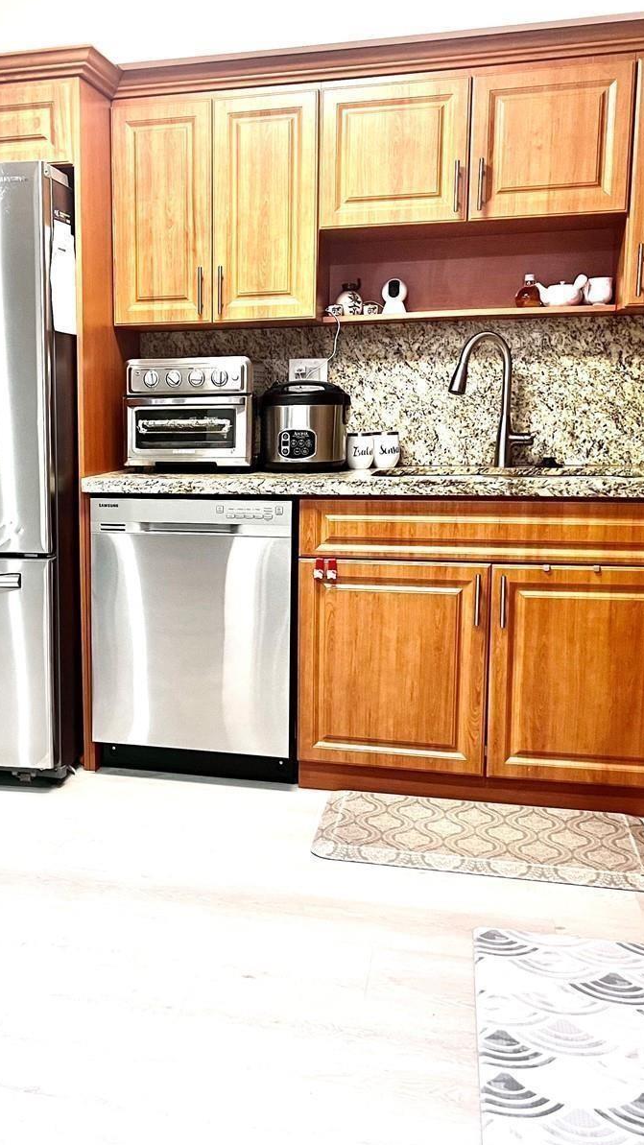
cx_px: 118
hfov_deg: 30.4
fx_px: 1154
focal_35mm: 38
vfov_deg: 52.8
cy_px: 571
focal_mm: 5.7
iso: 100
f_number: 1.5
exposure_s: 1/60
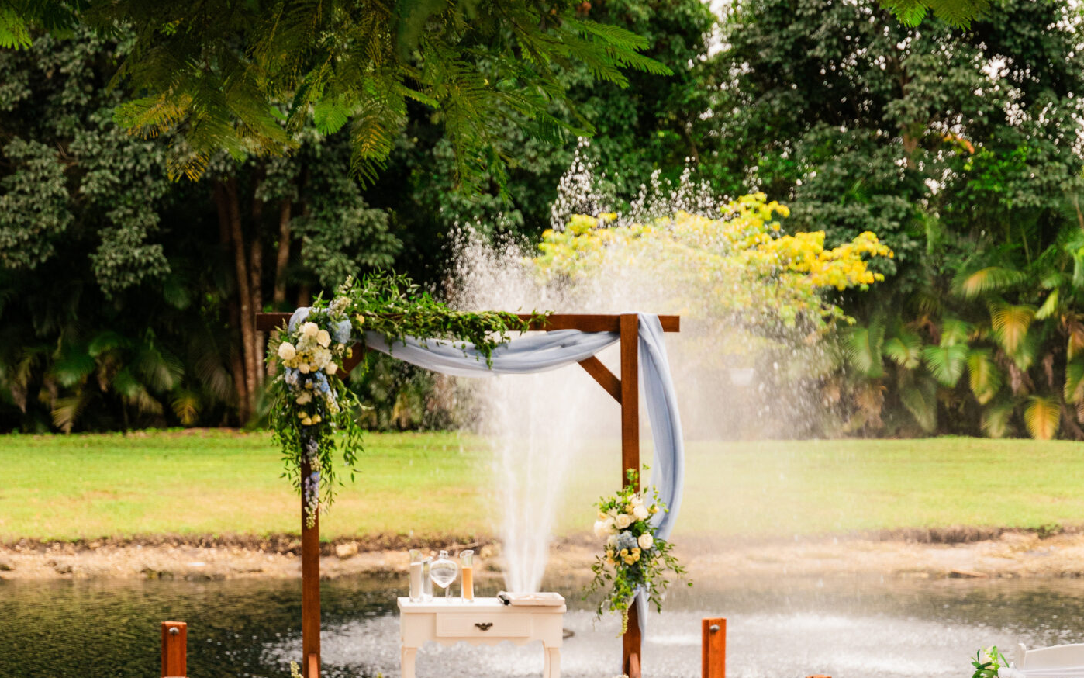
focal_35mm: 112
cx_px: 475
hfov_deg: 18.6
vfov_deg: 11.6
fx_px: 3309
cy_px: 589
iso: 1250
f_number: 2.8
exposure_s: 1/125
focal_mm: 60
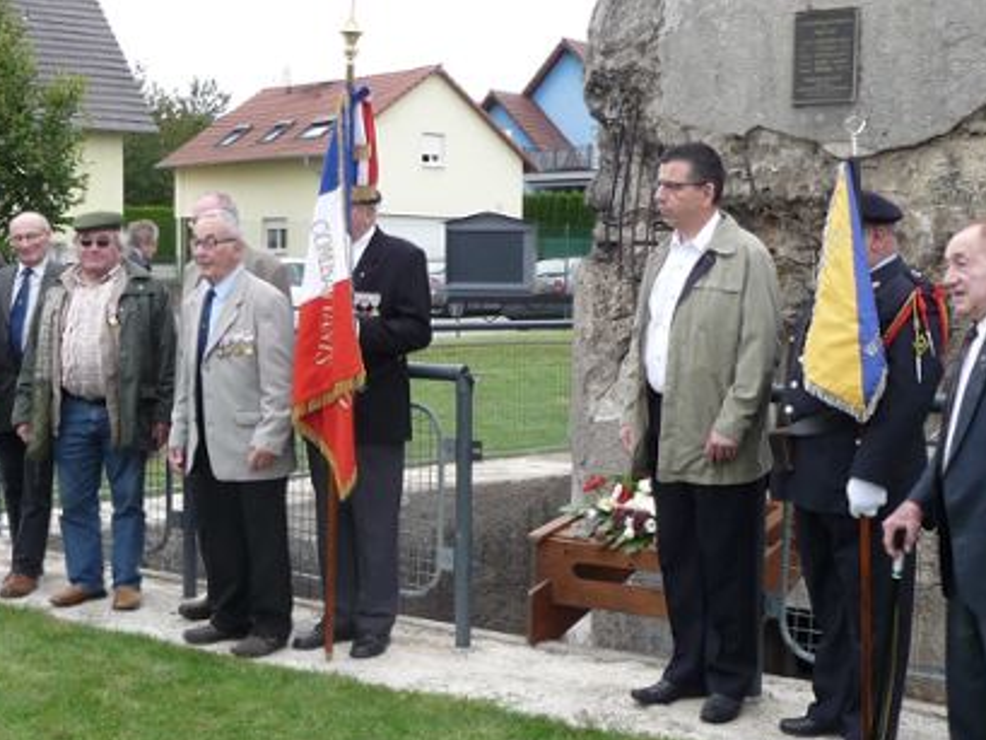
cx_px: 415
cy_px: 372
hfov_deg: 34.9
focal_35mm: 55
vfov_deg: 26.6
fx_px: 1567
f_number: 3.3
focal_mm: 4.7
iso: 100
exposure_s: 1/80
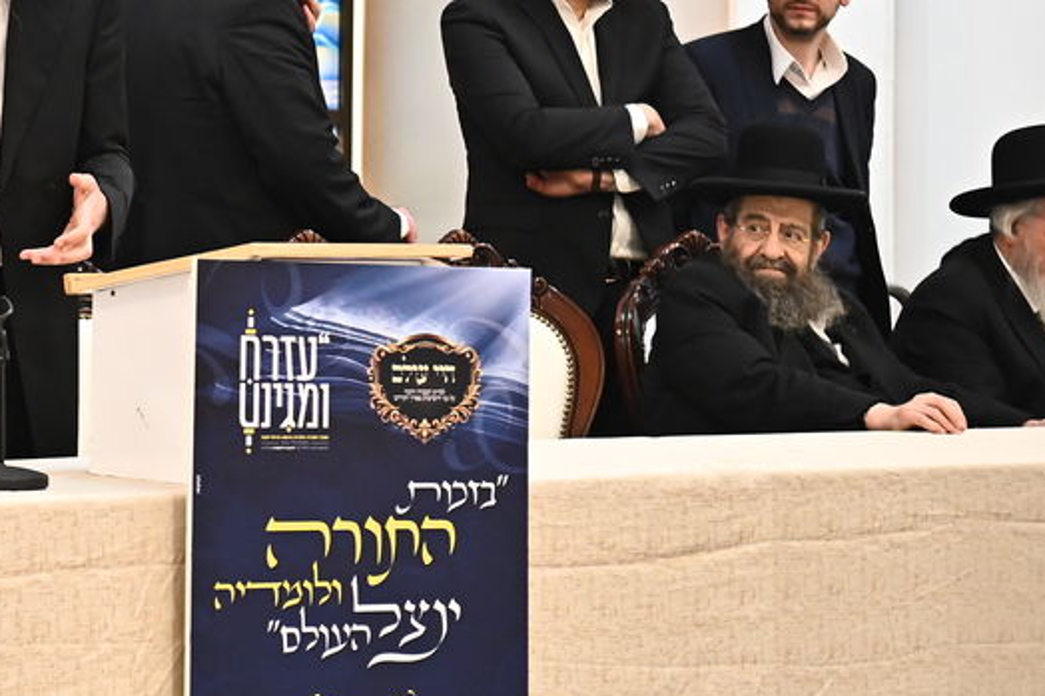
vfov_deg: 9.3
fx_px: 4265
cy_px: 84
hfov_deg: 13.7
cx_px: -98
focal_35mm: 147
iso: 3200
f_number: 3.5
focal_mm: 55
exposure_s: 1/200
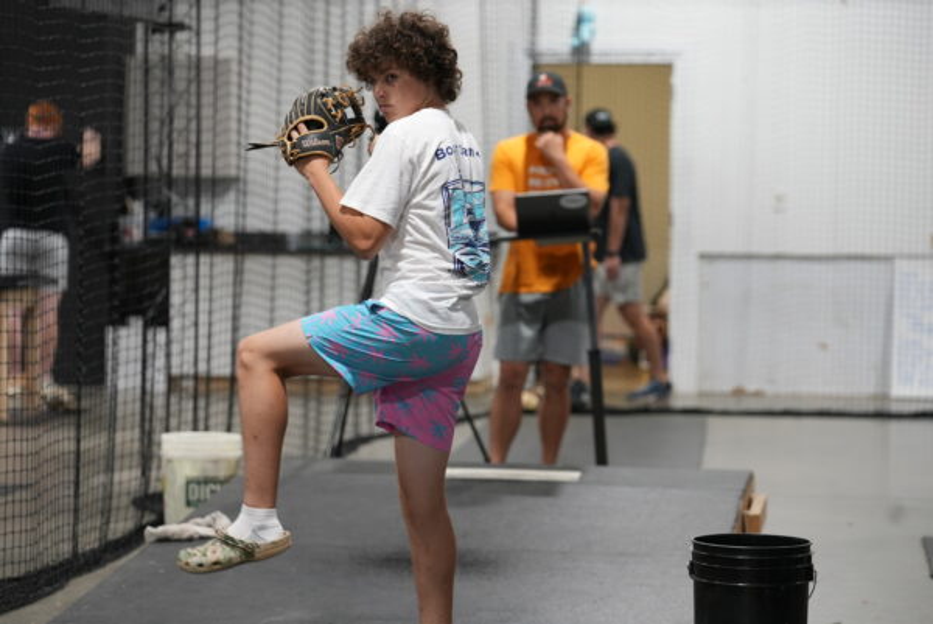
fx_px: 2957
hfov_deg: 17.9
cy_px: 312
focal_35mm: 114
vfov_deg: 12.0
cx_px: 466
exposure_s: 1/160
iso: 1250
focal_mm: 114
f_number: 3.5
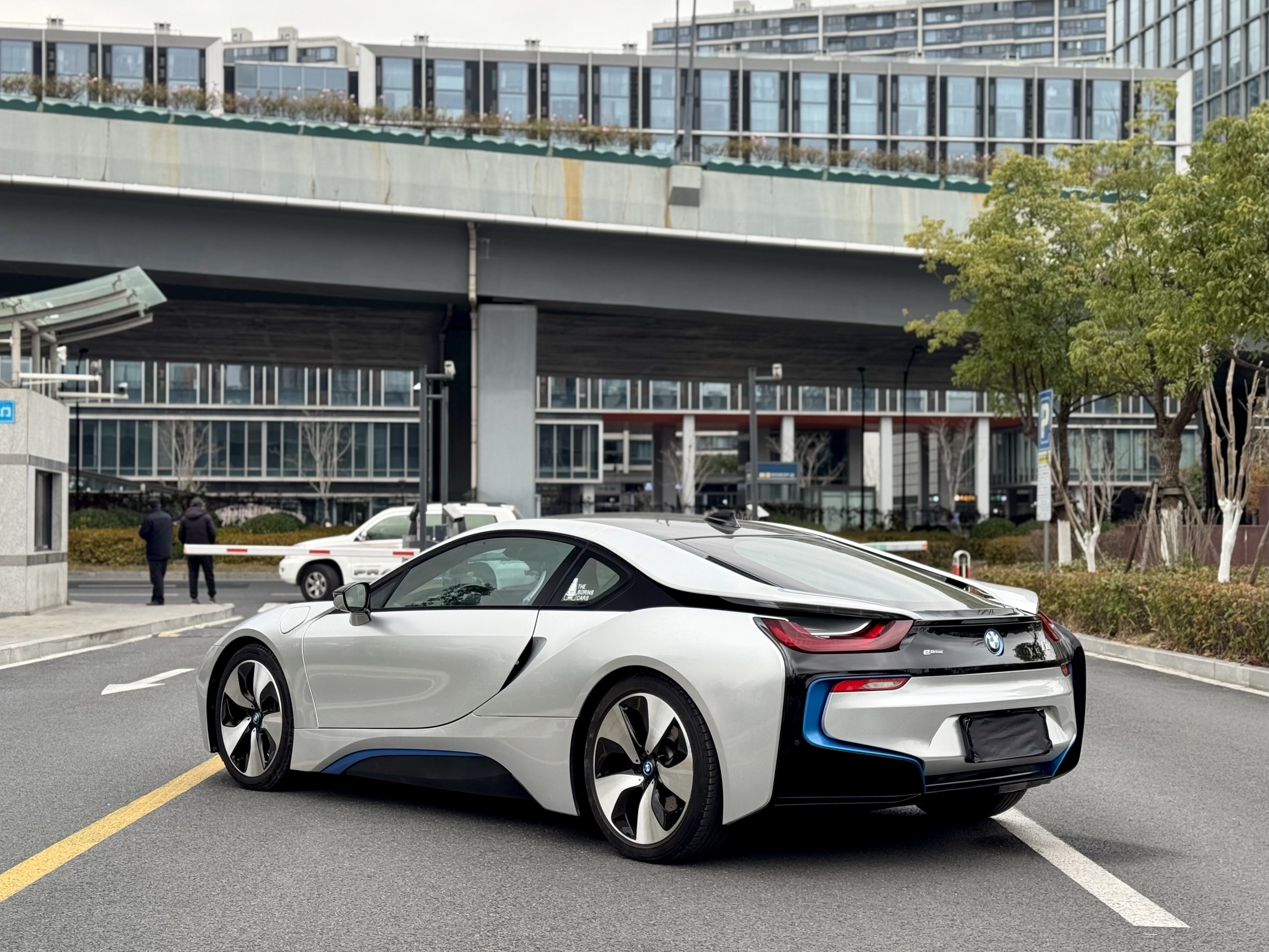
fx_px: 1760
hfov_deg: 39.7
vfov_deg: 30.3
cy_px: 476
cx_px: 634
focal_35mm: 48
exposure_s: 1/381
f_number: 1.78
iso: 64
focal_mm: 6.76
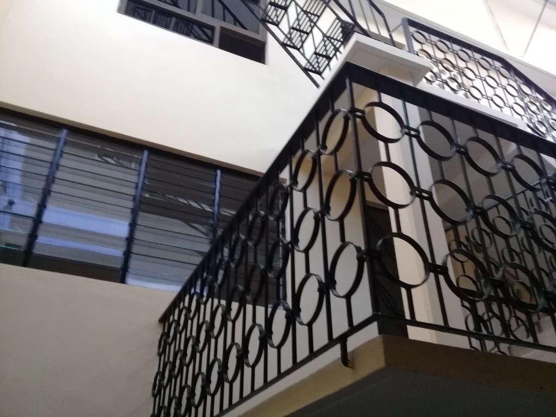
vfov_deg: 45.4
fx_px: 498
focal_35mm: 31
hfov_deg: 58.4
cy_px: 208
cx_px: 278
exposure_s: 1/40
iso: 160
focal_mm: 3.3
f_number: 2.2
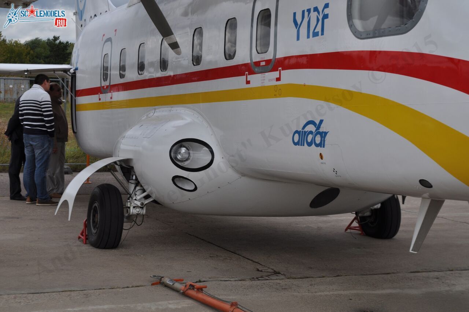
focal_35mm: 75
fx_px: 976
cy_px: 156
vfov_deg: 18.1
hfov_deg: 27.0
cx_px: 234
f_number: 8
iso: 200
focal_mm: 50
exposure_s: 1/320
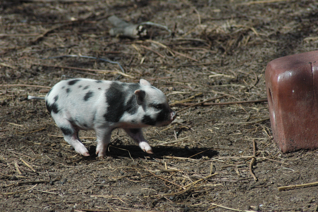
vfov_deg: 3.7
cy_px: 106
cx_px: 159
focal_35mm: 375
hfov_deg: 5.5
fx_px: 3310
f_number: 7.1
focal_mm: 250
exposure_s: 1/3200
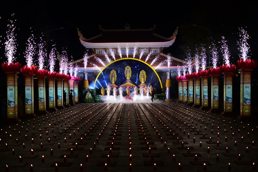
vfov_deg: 27.0
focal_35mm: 50
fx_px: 358
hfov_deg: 39.6
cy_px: 86
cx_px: 129
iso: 500
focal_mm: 50
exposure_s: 1/500
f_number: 1.8
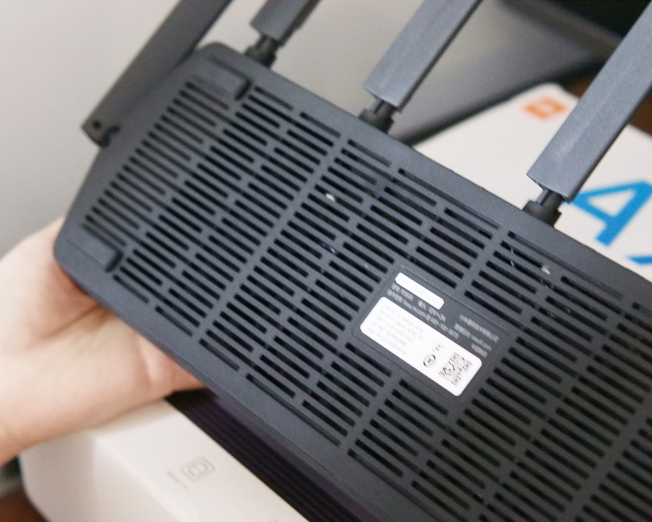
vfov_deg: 17.1
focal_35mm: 90
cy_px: 261
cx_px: 315
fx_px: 1737
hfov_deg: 21.3
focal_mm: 43
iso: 3200
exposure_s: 1/60
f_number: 3.5
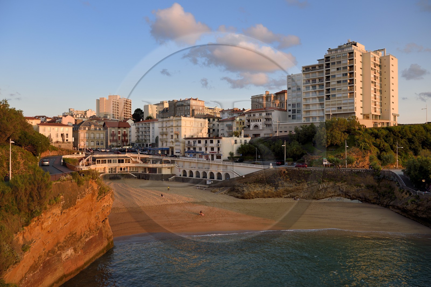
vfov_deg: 43.5
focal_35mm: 30
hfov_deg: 62.0
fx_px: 359
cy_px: 144
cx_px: 216
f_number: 6.3
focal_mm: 30
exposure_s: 1/160
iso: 200
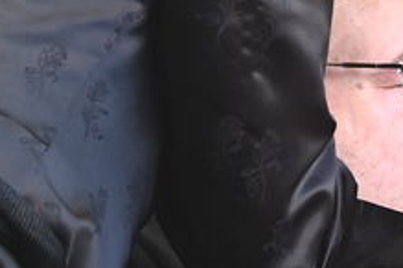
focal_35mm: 1663
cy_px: 57
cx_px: 313
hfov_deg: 1.2
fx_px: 18615
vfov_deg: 0.8
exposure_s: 1/100
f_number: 5.6
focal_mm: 260
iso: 1000
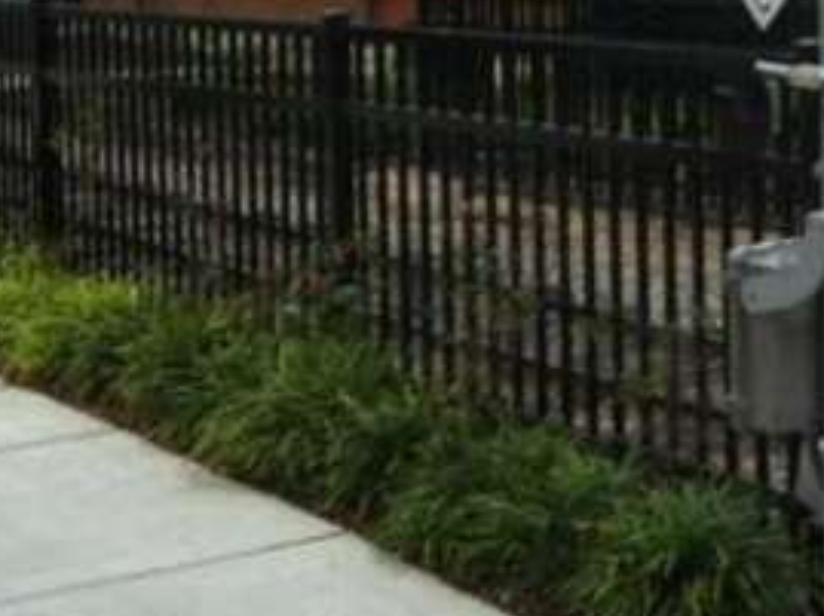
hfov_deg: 18.1
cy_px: -64
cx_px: 962
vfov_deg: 13.9
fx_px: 2472
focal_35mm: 104
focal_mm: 3.85
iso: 125
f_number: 2.8
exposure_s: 1/15
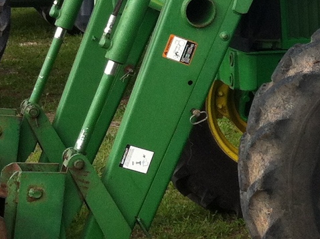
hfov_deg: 12.7
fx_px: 1385
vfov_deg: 9.8
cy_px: -30
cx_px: 434
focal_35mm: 150
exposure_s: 1/568
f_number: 2.8
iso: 80
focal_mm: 3.85
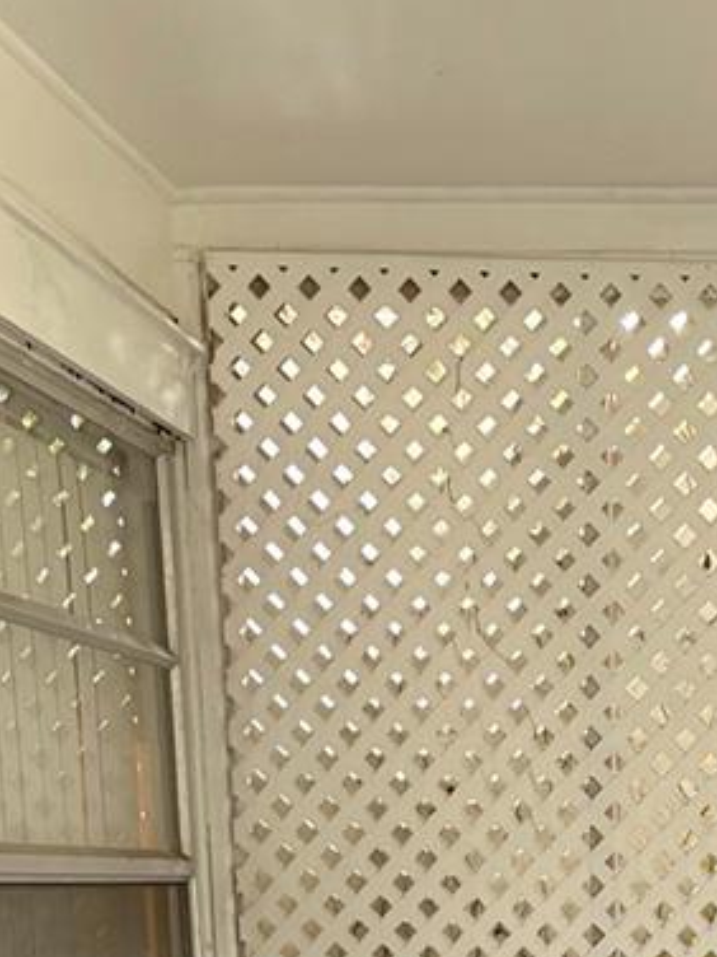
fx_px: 2292
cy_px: 1423
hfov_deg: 17.0
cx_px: 854
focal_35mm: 83
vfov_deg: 20.3
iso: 160
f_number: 1.6
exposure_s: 1/60
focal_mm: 5.96
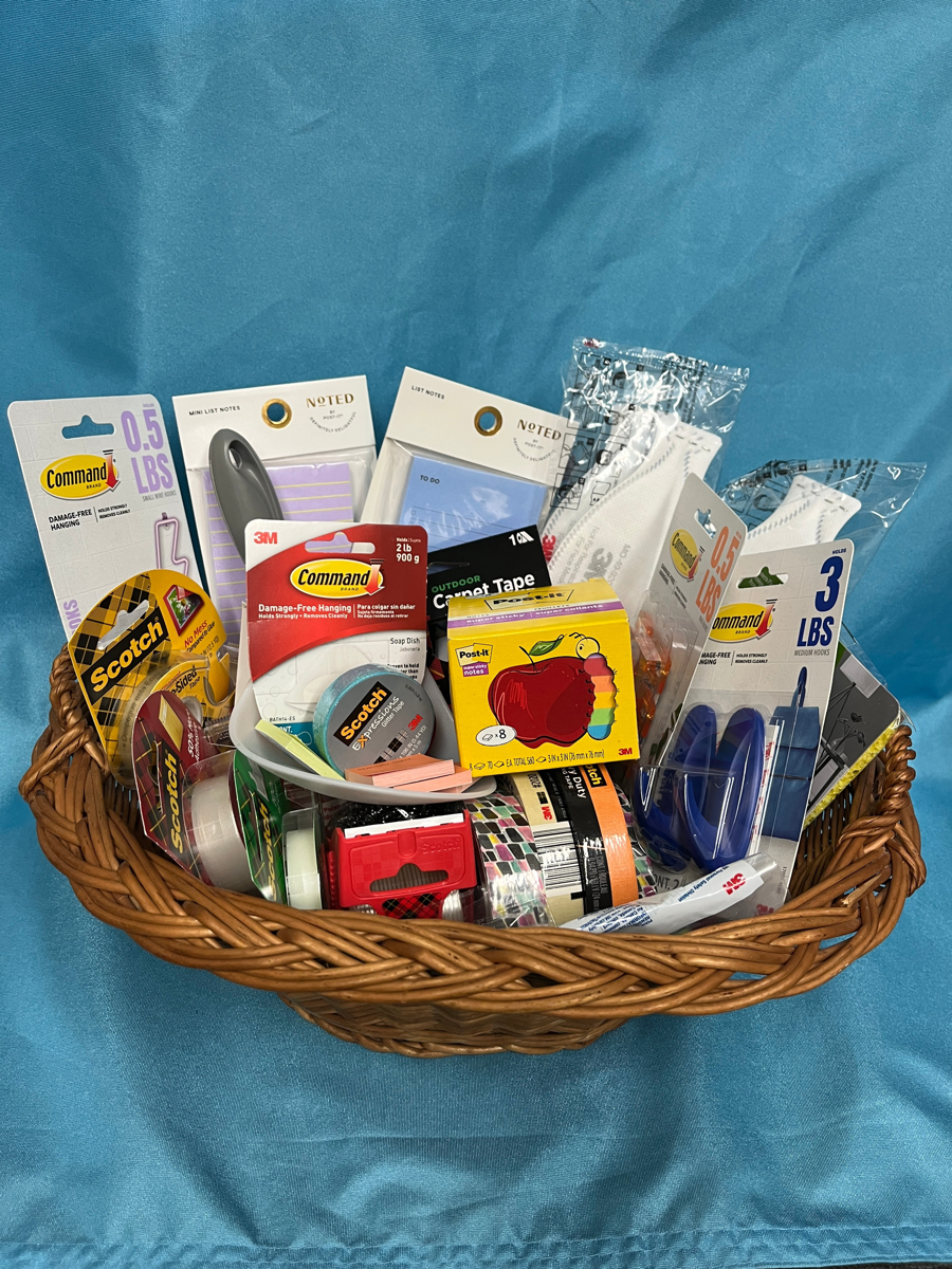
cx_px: 476
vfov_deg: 67.3
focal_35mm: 26
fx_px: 953
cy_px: 634
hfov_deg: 53.1
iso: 100
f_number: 1.6
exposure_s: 1/60
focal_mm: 5.1
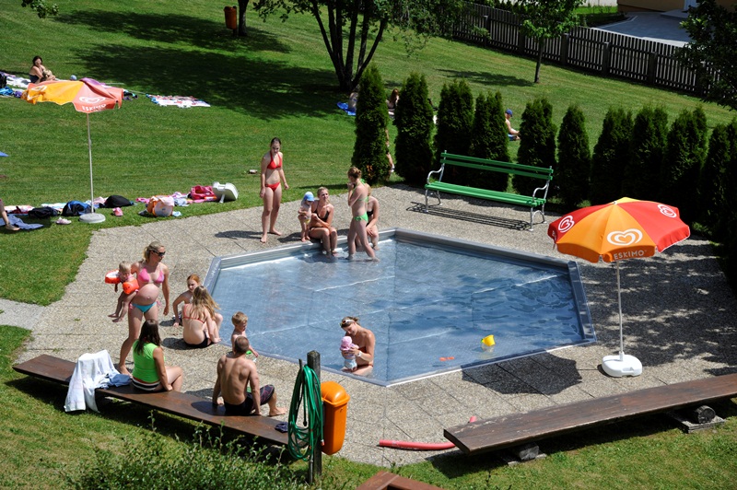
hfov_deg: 24.8
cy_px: 245
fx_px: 1677
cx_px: 368
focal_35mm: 82
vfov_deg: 16.6
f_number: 10
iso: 200
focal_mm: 82
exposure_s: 1/320
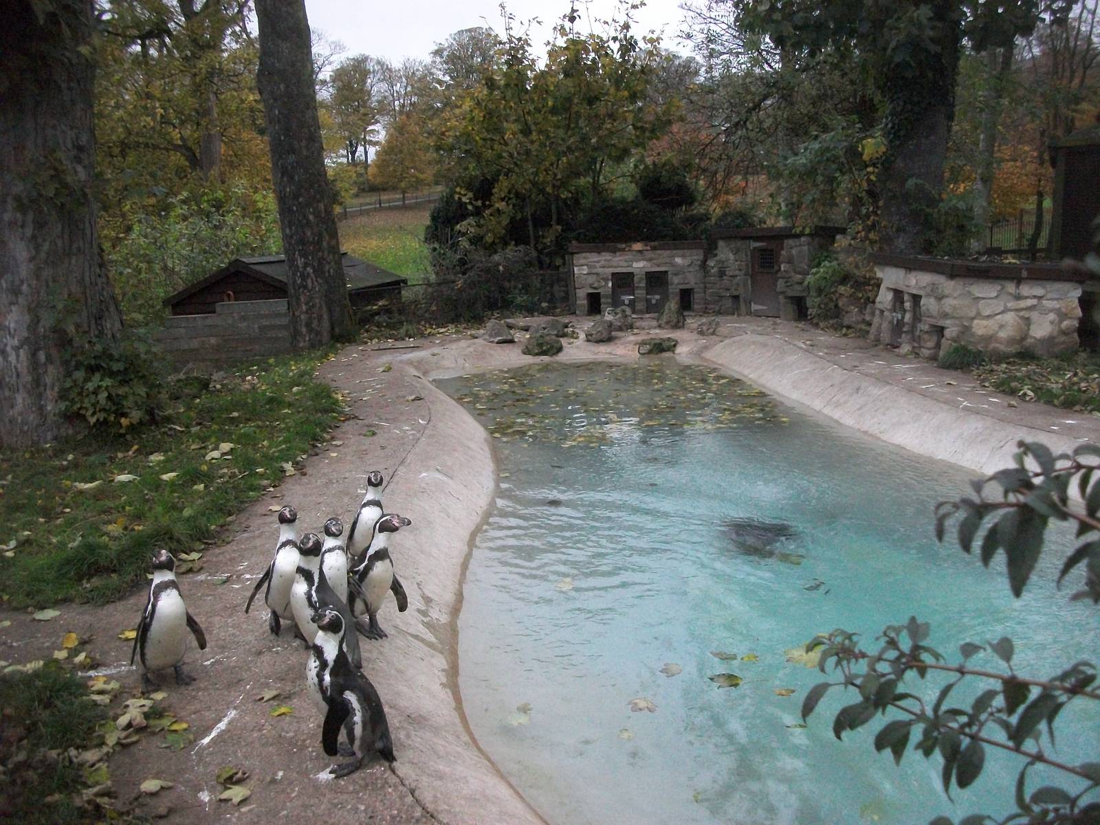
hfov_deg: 56.8
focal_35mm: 32
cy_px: 412
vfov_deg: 44.2
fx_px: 1017
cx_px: 550
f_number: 2.9
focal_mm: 5.7
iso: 491
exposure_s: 1/500
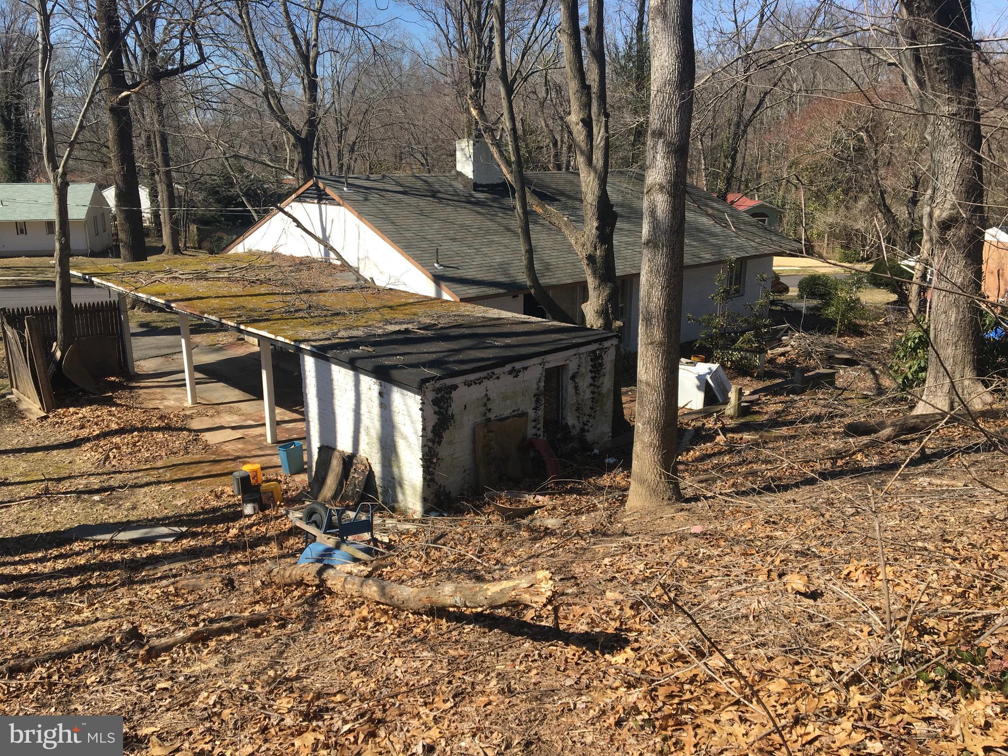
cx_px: 504
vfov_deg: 48.2
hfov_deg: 61.7
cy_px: 378
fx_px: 844
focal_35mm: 29
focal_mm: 4.15
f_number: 2.2
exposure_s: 1/962
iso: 25
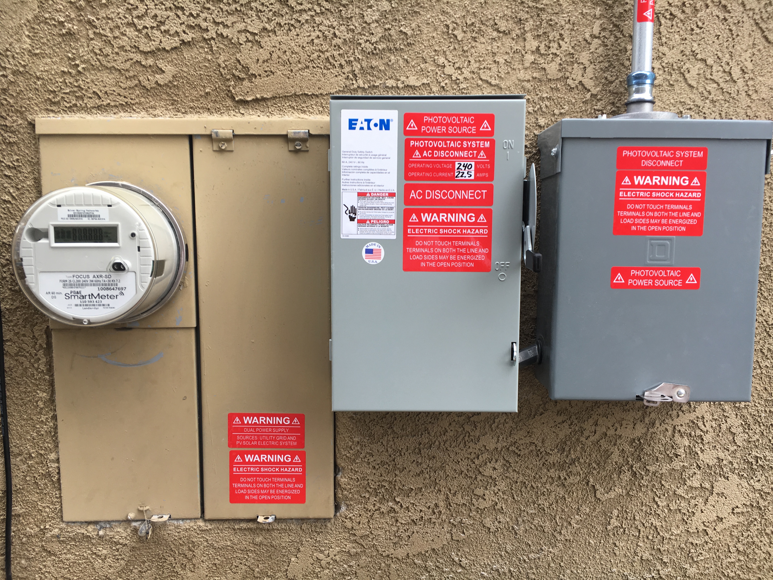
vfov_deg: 48.2
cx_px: 386
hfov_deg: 61.7
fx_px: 648
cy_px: 290
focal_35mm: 29
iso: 25
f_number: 2.2
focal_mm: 4.15
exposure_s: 1/60
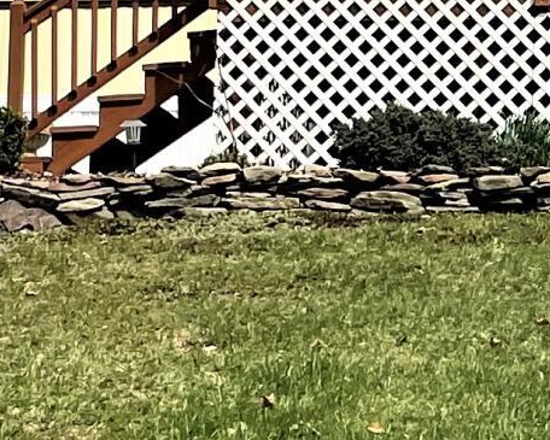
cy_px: -166
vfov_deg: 9.1
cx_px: 665
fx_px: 2719
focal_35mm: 167
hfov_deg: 11.3
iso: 32
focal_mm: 4.2
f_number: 1.6
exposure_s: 1/5291
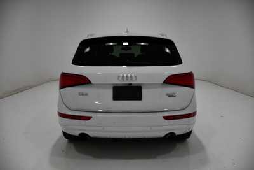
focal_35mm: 27
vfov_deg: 48.0
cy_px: 85
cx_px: 127
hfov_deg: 67.4
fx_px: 191
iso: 400
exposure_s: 1/250
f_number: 3.5
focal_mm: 18
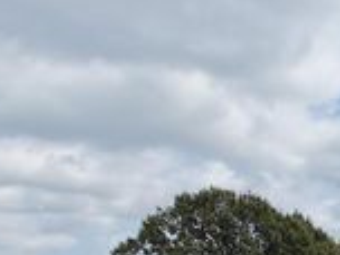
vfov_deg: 16.5
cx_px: 380
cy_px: 410
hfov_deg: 23.1
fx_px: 776
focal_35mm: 79
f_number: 1.8
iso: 290
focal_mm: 8.67
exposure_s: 1/4000
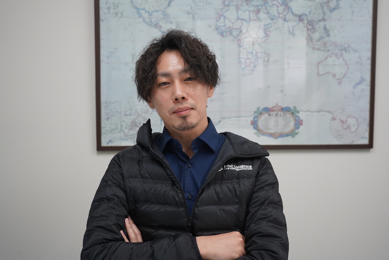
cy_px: 130
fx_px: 411
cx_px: 194
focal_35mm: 38
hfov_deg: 50.7
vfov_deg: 35.1
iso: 1000
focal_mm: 38
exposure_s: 1/160
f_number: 4
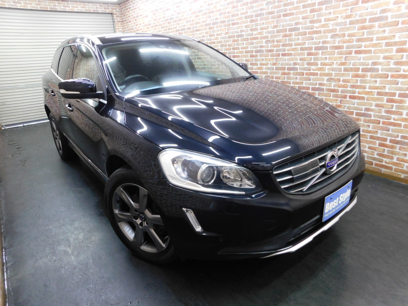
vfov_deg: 58.9
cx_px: 204
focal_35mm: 23
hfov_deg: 73.9
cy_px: 153
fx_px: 271
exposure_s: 1/20
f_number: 3
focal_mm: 4
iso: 400
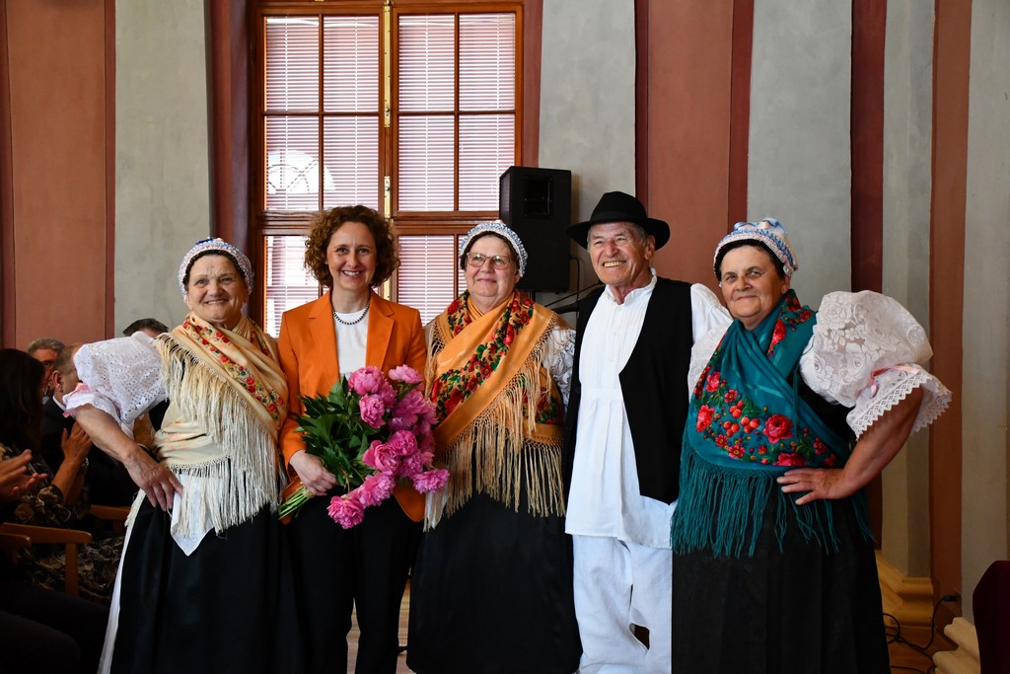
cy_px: 337
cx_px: 505
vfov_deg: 29.9
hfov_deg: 43.6
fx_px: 1263
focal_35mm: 45
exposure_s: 1/100
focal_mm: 30
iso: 3200
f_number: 4
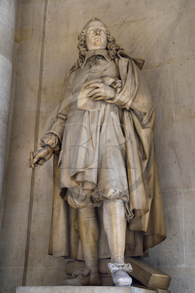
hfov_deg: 24.6
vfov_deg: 36.2
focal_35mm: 55
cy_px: 146
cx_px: 98
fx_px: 447
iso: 800
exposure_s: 1/60
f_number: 7.1
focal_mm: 55
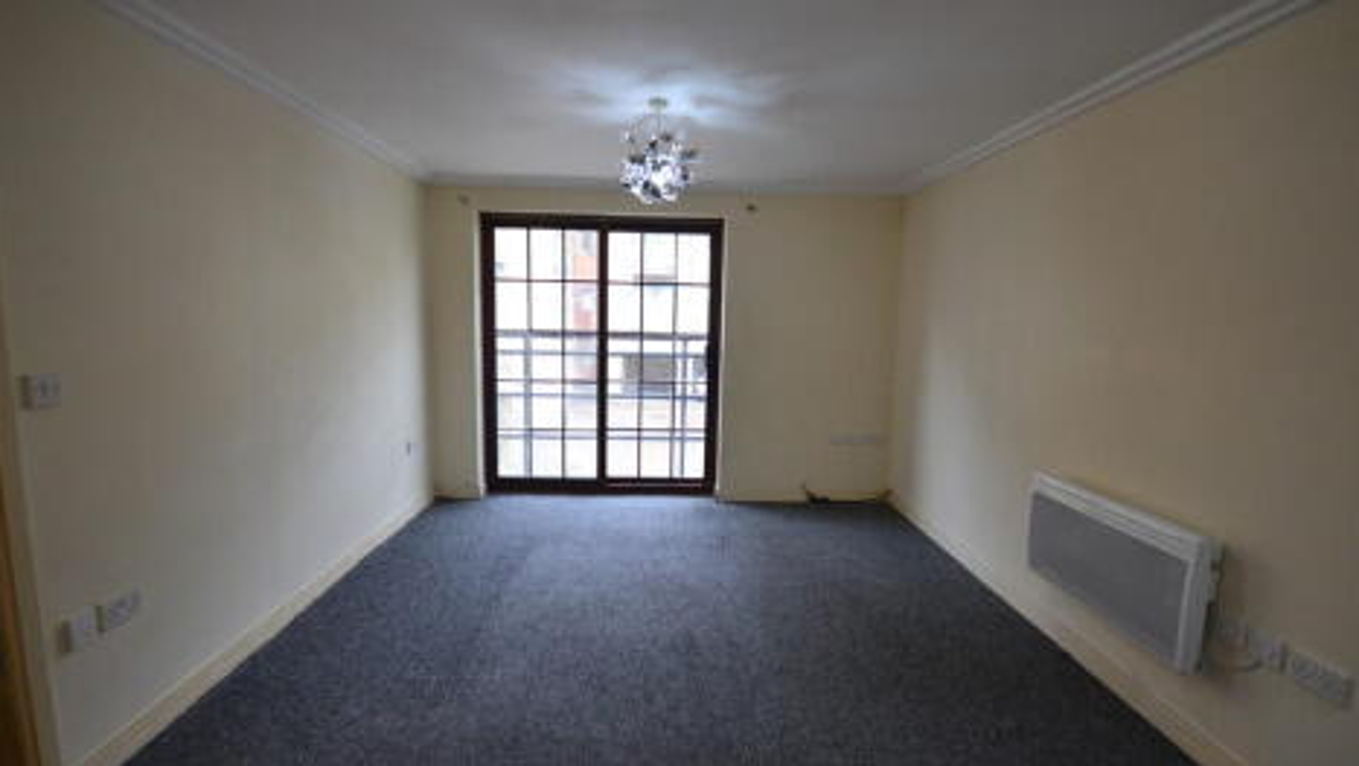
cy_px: 392
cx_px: 684
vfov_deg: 67.1
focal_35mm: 16
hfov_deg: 99.4
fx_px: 577
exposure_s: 1/60
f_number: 4
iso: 900
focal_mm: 10
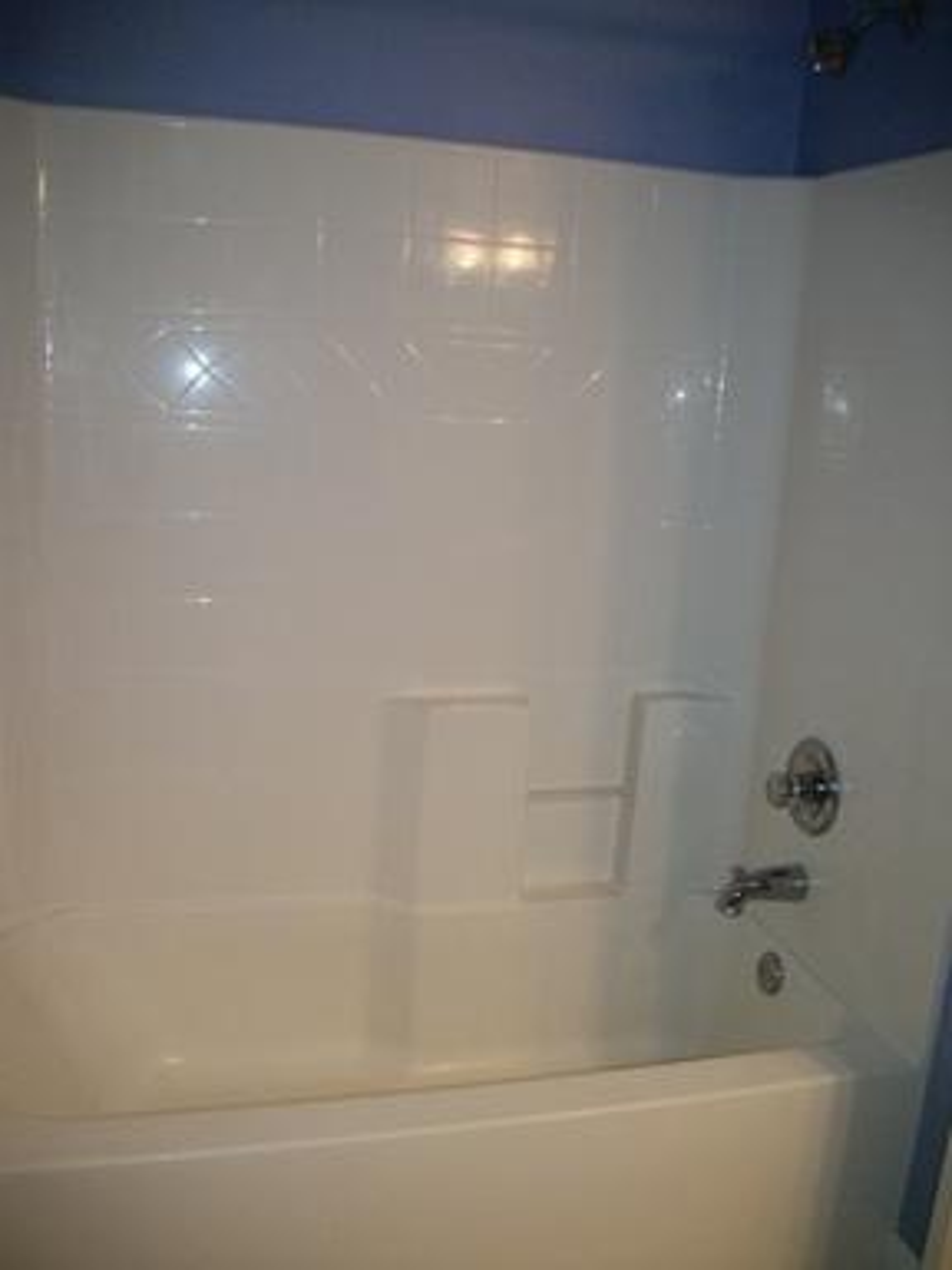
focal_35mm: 32
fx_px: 1173
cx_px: 476
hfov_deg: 44.2
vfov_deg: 56.8
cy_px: 635
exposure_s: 1/30
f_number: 2.9
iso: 160
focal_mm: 5.7
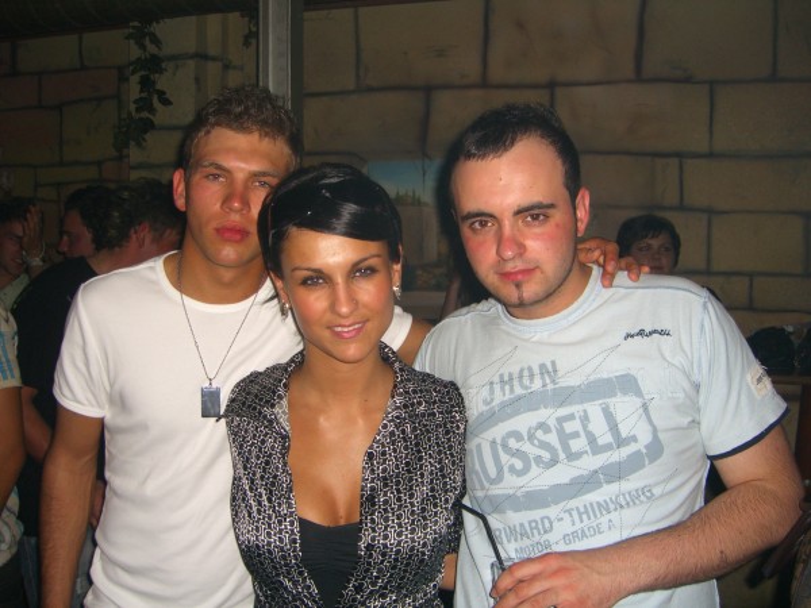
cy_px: 304
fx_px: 890
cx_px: 406
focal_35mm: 38
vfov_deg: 37.7
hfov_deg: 49.0
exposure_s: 1/60
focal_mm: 7.9
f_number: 2.8
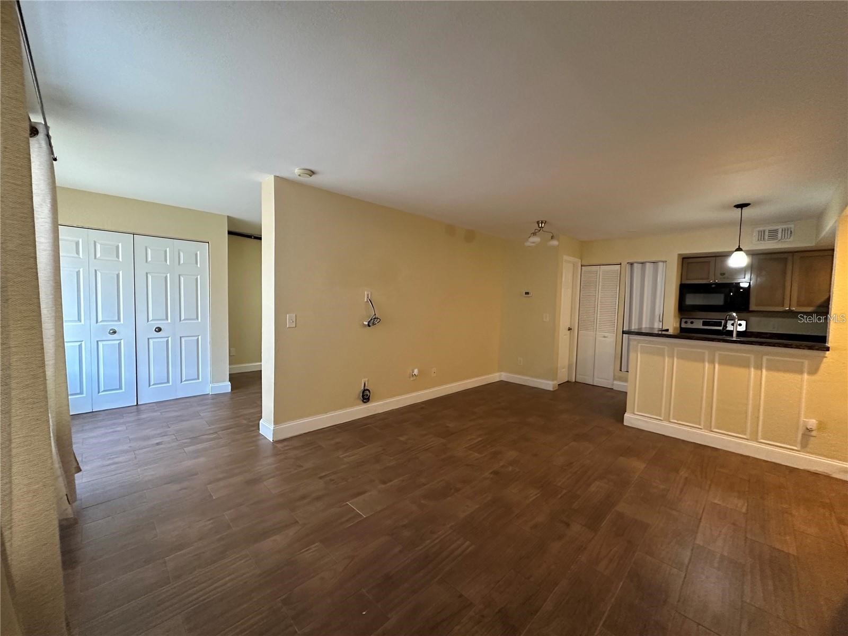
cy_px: 318
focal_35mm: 14
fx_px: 343
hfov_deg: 102.1
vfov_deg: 85.7
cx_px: 424
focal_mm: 2.22
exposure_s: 1/60
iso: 500
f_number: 2.2
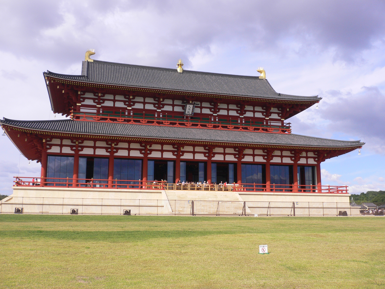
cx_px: 192
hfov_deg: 52.6
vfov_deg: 40.7
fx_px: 389
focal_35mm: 35
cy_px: 144
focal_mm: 5.8
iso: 80
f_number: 5.6
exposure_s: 1/320
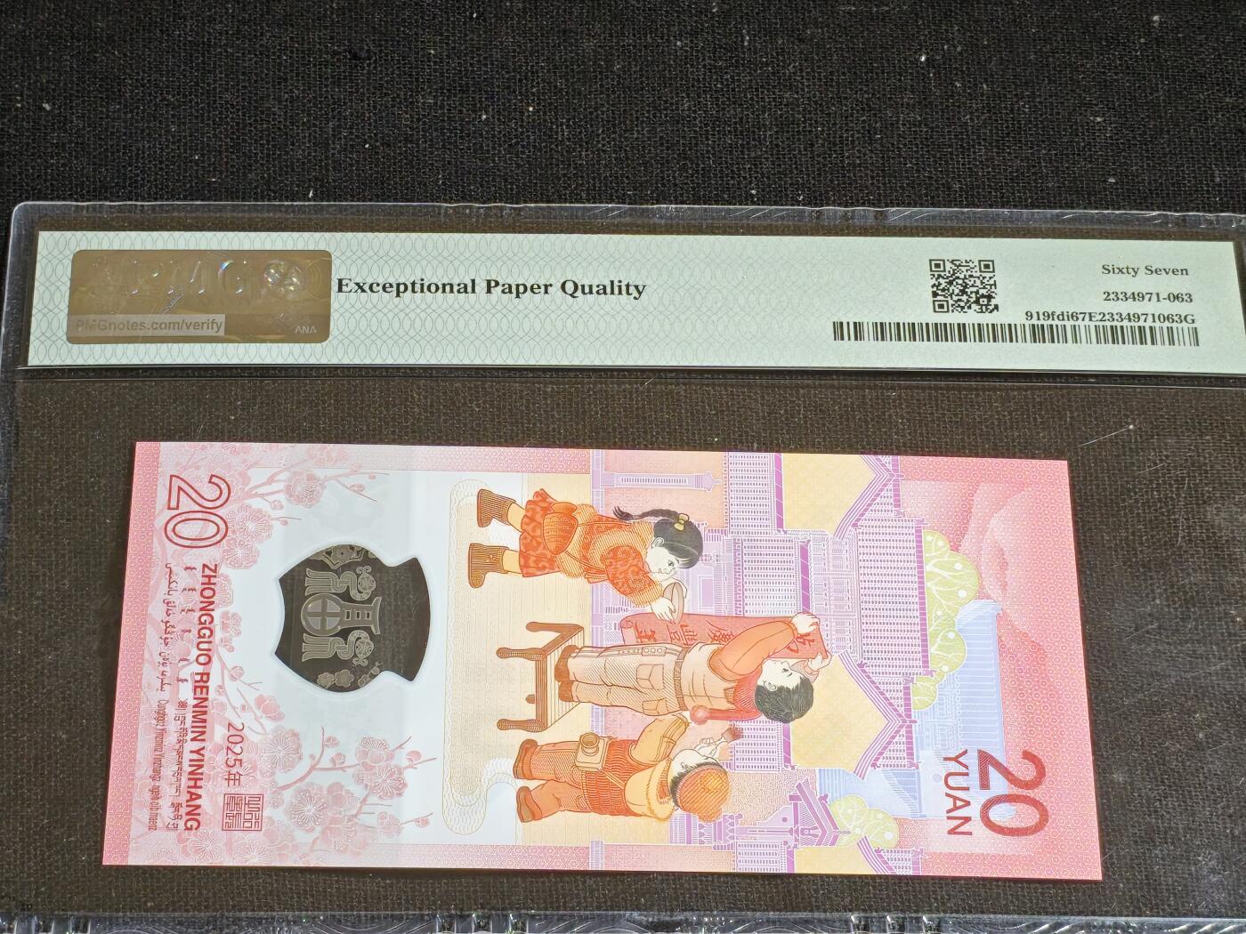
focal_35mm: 89
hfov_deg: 22.0
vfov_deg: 16.6
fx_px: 3204
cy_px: 467
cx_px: 623
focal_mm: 4.94
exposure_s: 1/276
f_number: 1.5
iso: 50
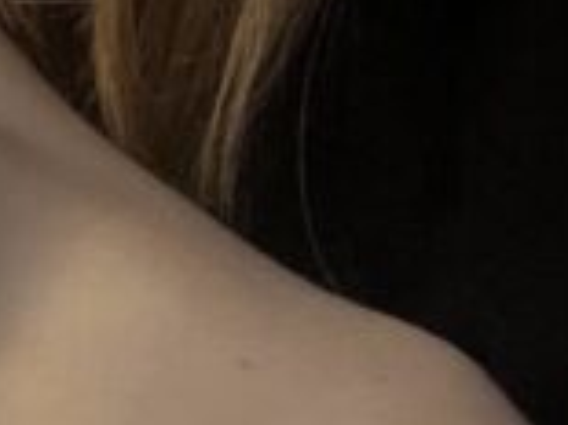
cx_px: -1180
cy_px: 220
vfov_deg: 7.6
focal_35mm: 194
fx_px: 3181
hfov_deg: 8.4
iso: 50
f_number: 2.2
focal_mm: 2.71
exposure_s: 1/121
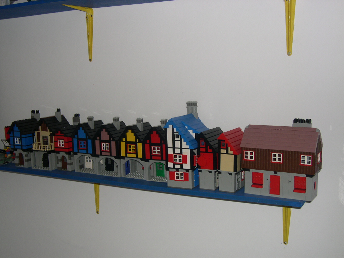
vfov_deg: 34.3
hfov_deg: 44.8
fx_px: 417
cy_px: 129
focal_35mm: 42
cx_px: 172
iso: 100
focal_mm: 9
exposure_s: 1/60
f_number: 2.9
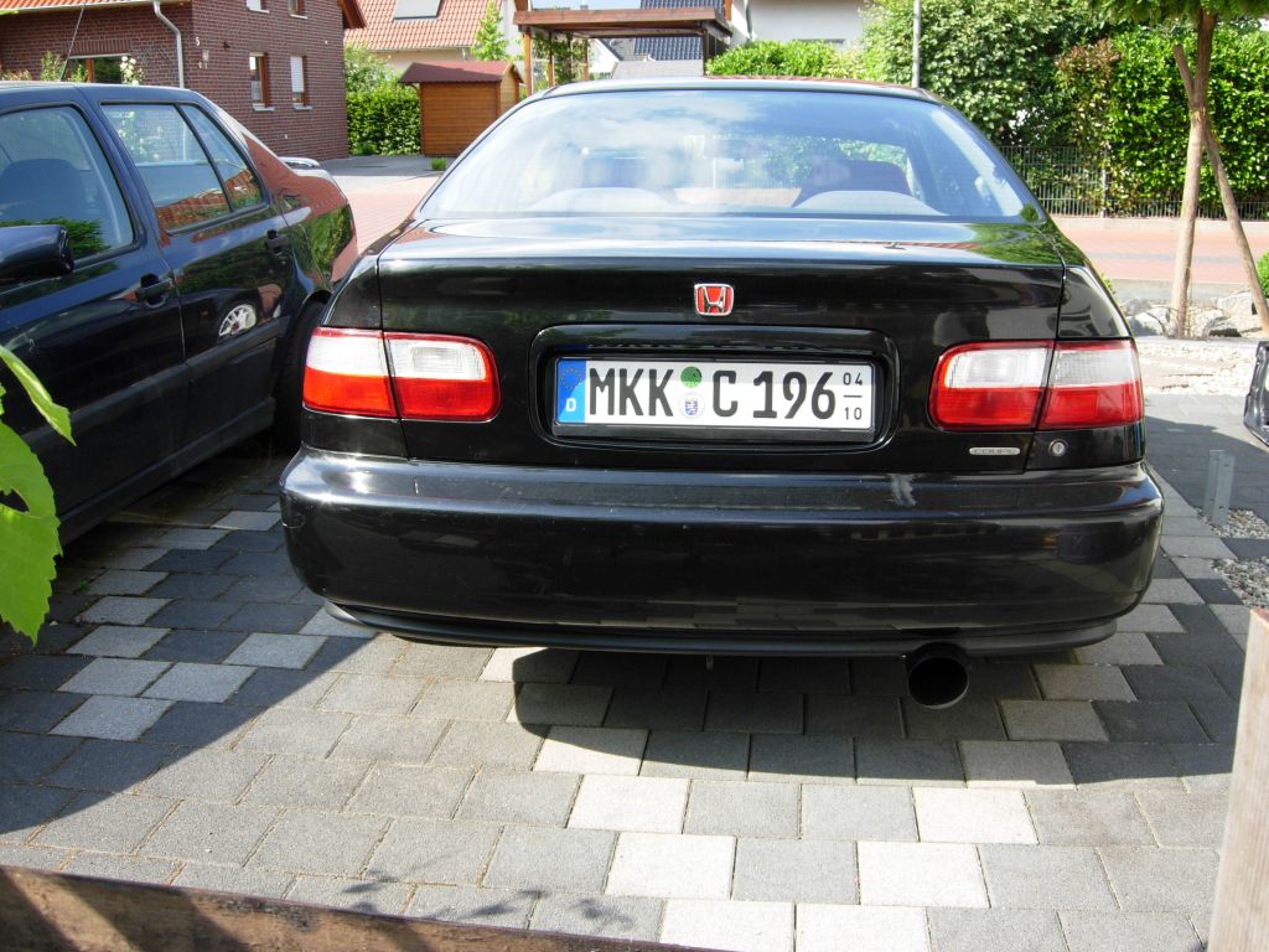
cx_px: 634
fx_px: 1320
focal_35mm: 36
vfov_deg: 39.7
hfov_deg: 51.4
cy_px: 476
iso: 50
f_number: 3.8
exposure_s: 1/171
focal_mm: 7.5
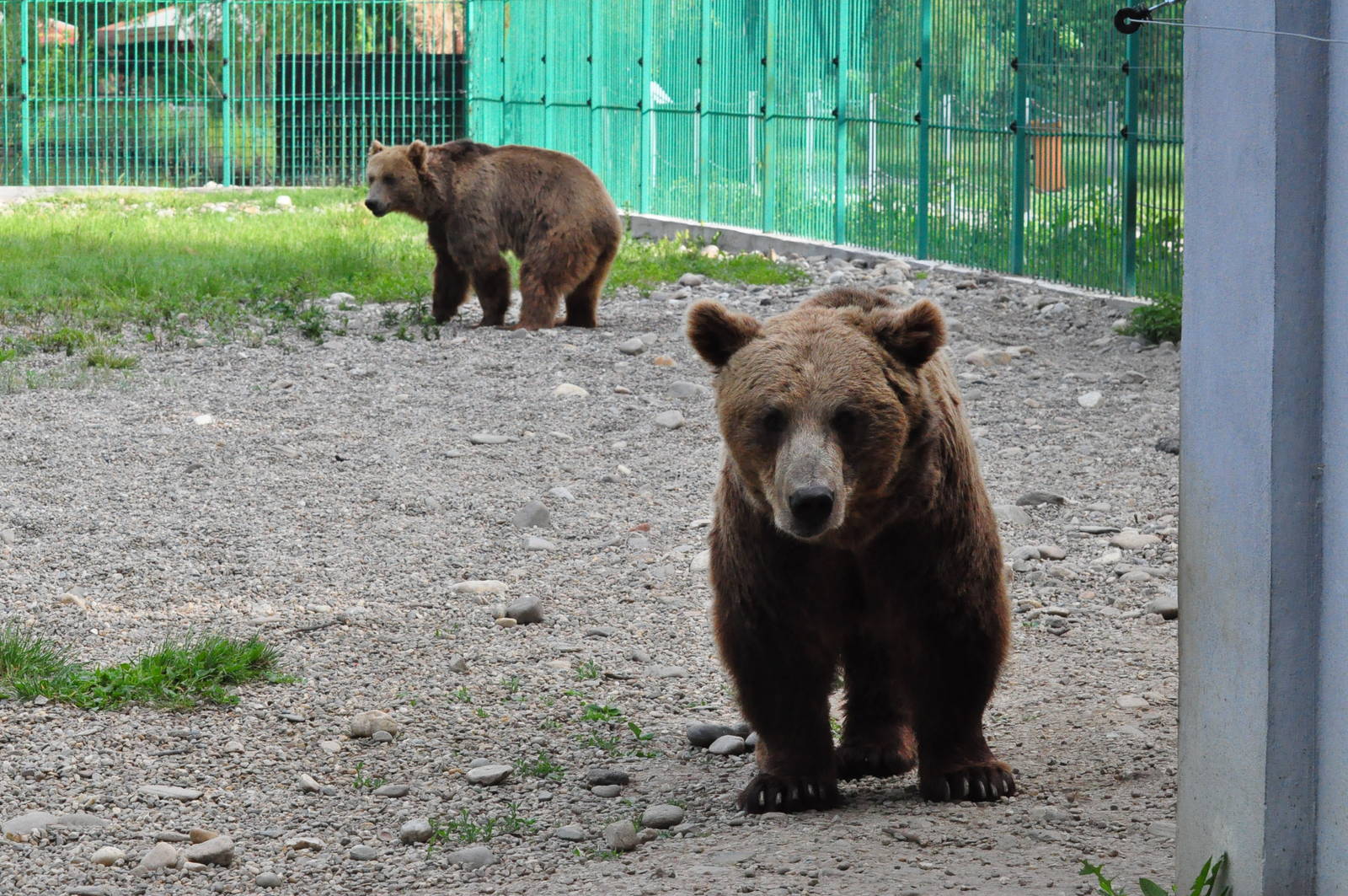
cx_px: 674
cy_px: 448
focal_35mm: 105
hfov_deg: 19.5
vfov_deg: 13.0
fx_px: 3927
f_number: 9
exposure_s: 1/1250
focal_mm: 70
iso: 3200
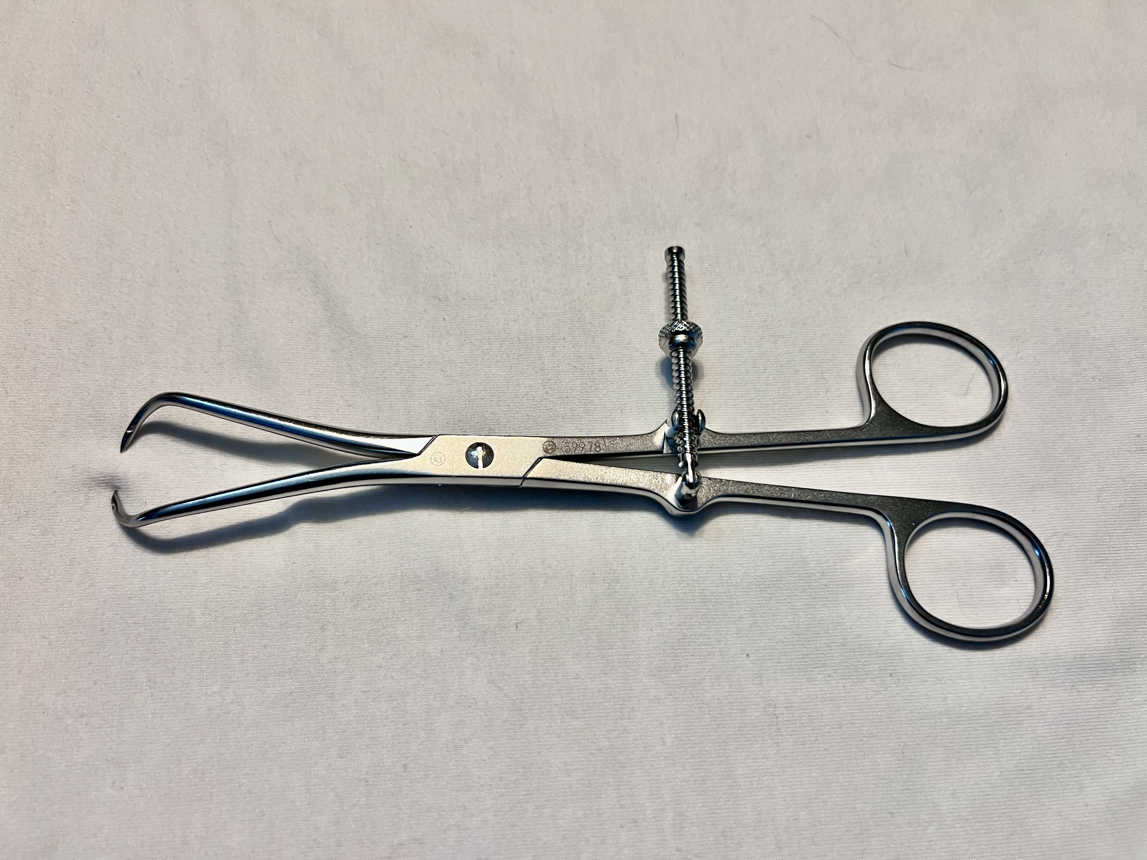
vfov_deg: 53.1
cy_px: 430
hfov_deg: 67.3
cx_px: 574
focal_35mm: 26
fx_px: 862
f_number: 1.5
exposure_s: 1/60
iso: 125
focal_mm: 5.7
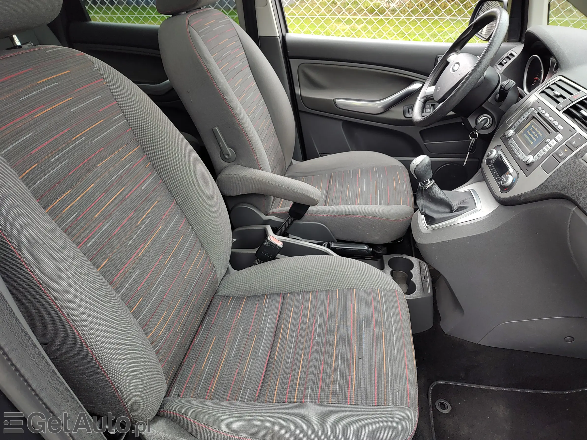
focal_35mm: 23
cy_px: 220
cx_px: 294
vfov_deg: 58.9
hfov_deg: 73.9
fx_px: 390
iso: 336
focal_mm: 5.56
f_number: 1.8
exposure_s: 1/33.3
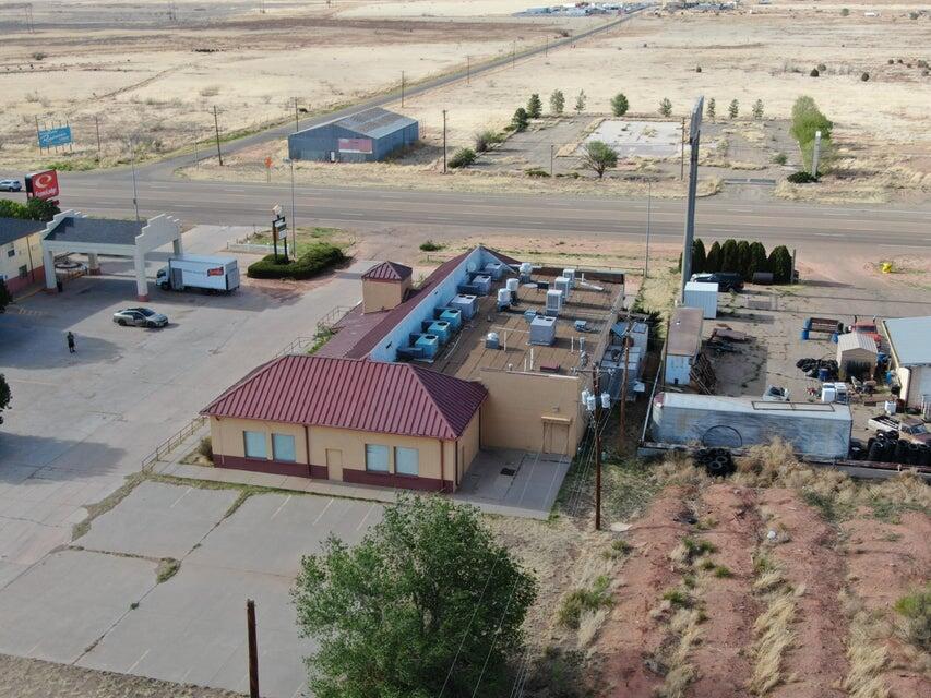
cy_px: 349
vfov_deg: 36.0
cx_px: 466
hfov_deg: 46.8
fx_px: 1076
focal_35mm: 40
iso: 100
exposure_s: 1/500
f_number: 3.5
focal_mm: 6.92
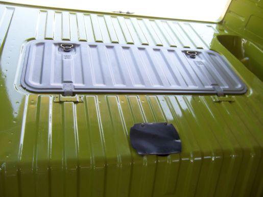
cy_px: 98
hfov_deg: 55.4
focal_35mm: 33
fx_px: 251
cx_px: 132
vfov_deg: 42.9
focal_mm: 5.5
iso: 80
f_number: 3.4
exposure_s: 1/60
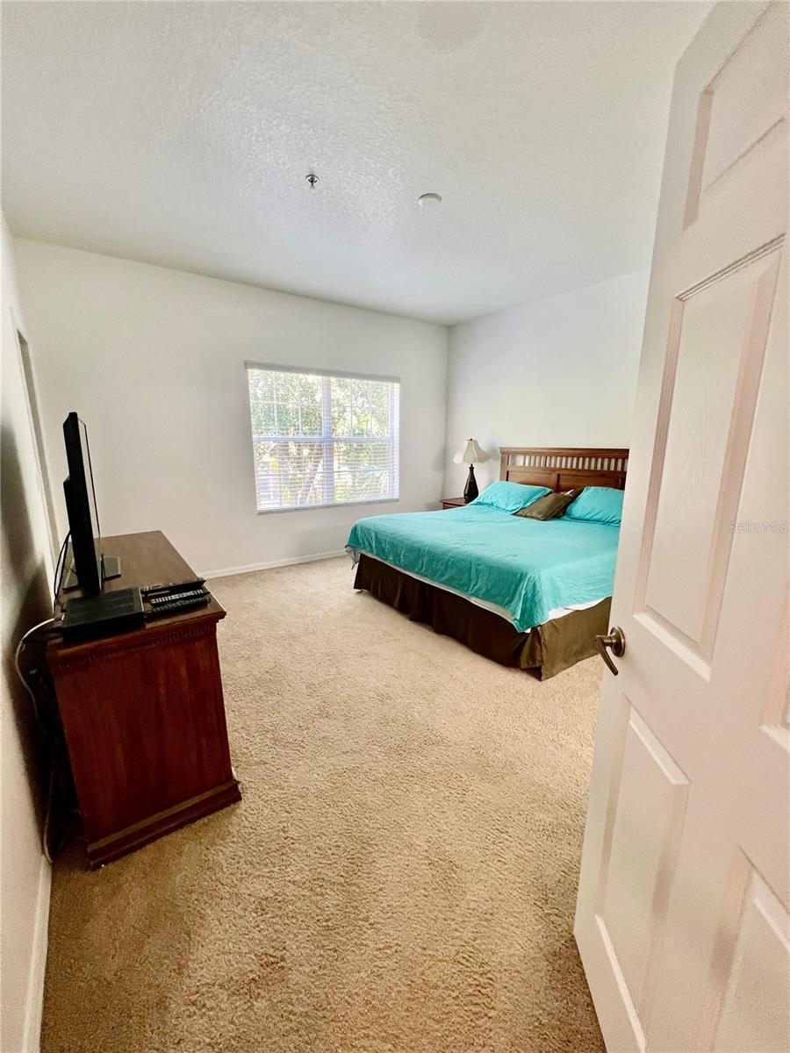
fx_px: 396
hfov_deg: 89.9
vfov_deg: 106.2
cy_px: 526
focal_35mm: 13
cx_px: 395
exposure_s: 1/60
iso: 125
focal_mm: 1.57
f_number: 1.8
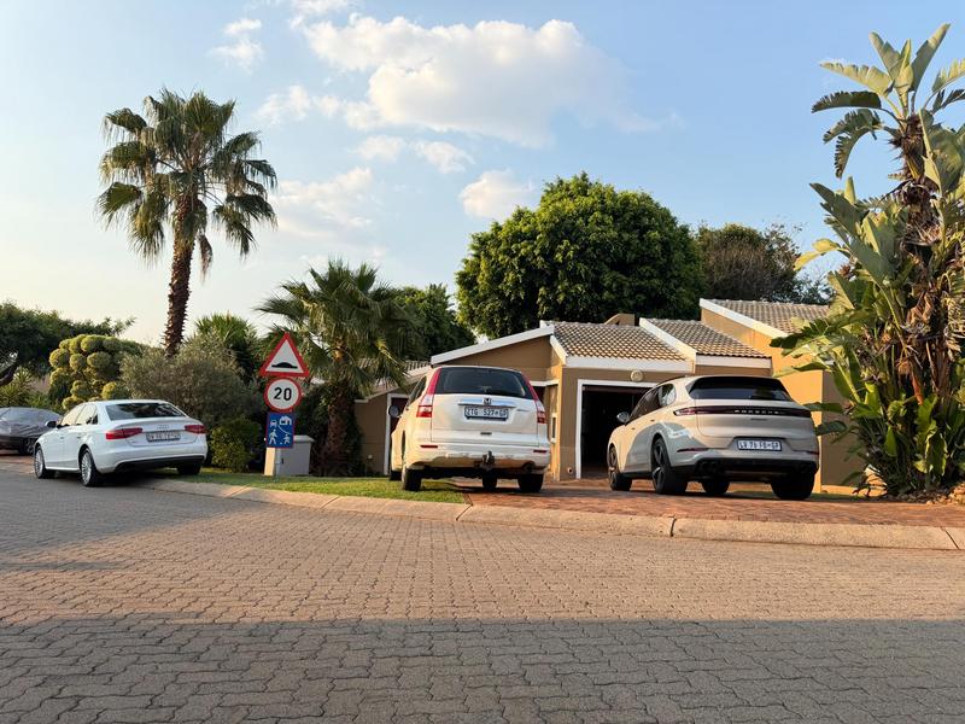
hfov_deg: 71.6
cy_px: 362
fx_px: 669
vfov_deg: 56.8
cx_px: 482
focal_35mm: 24
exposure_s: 1/1770
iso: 80
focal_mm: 6.76
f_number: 1.78
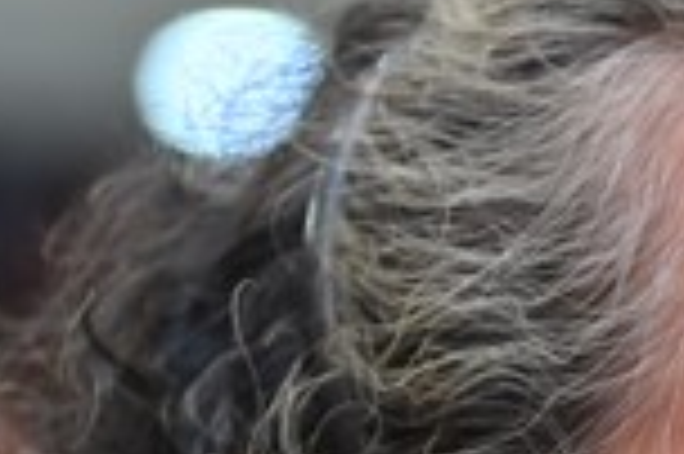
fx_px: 9736
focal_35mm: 513
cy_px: 730
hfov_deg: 4.0
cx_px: 999
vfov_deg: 2.7
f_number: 4.5
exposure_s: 1/80
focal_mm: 120
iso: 1000
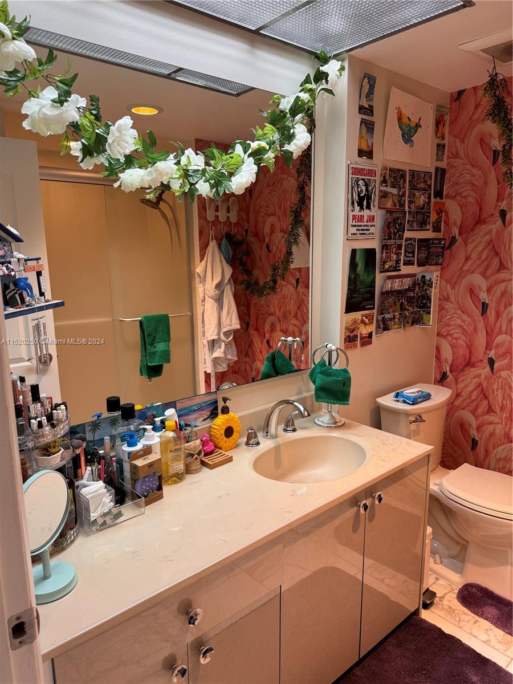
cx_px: 256
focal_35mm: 24
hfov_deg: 56.8
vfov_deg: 71.6
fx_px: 474
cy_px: 342
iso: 125
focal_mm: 6.86
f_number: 1.78
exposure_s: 1/60
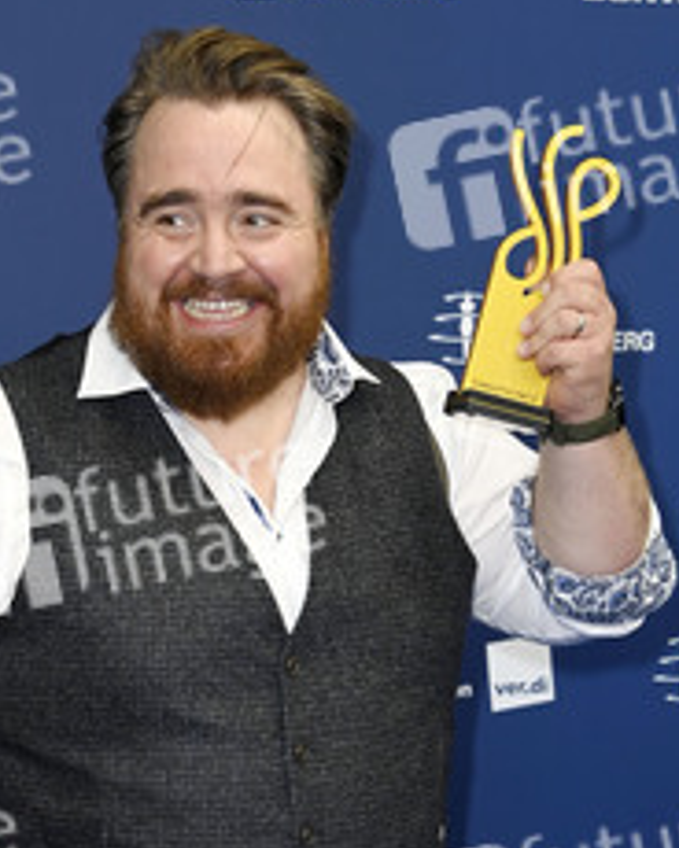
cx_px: 244
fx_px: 2537
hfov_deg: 15.2
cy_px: 715
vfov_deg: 18.8
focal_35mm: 101
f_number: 5.6
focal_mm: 62
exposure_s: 1/200
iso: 800
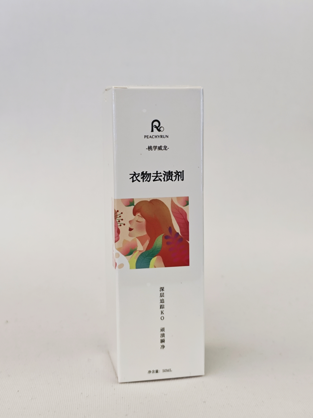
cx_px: 156
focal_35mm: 49
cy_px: 209
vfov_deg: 38.9
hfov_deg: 29.7
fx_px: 591
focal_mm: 5.84
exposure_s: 1/120
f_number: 1.6
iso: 250
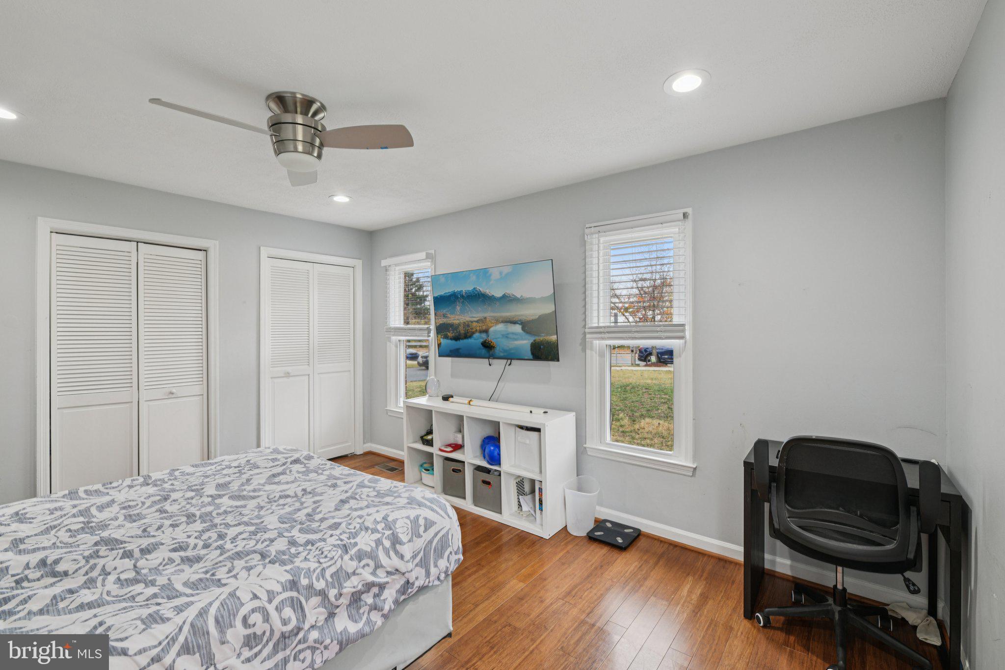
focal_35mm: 16
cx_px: 502
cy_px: 335
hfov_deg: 96.7
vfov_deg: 73.7
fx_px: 447
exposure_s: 1/15
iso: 400
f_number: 8
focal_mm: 16
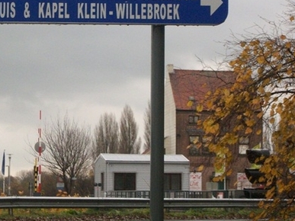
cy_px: 82
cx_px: 85
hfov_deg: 13.2
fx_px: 1269
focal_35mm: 149
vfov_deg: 9.9
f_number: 5.2
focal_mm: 17.1
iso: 351
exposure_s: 1/125
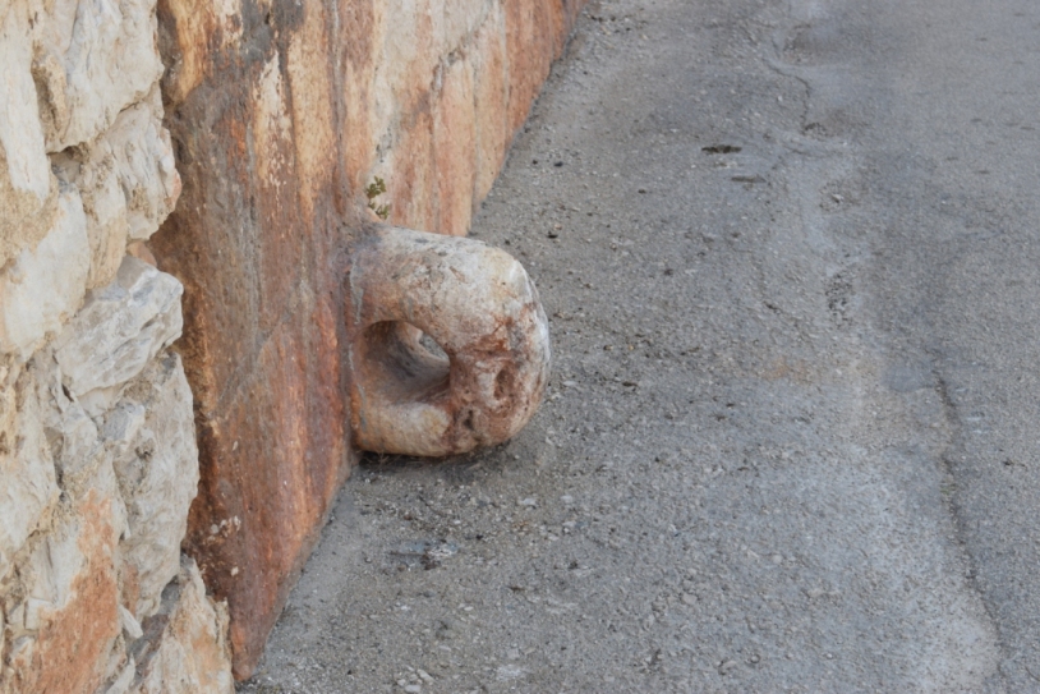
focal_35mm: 82
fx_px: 2384
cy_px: 347
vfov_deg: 16.6
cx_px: 520
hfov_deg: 24.6
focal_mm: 55
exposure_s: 1/40
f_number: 9
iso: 250
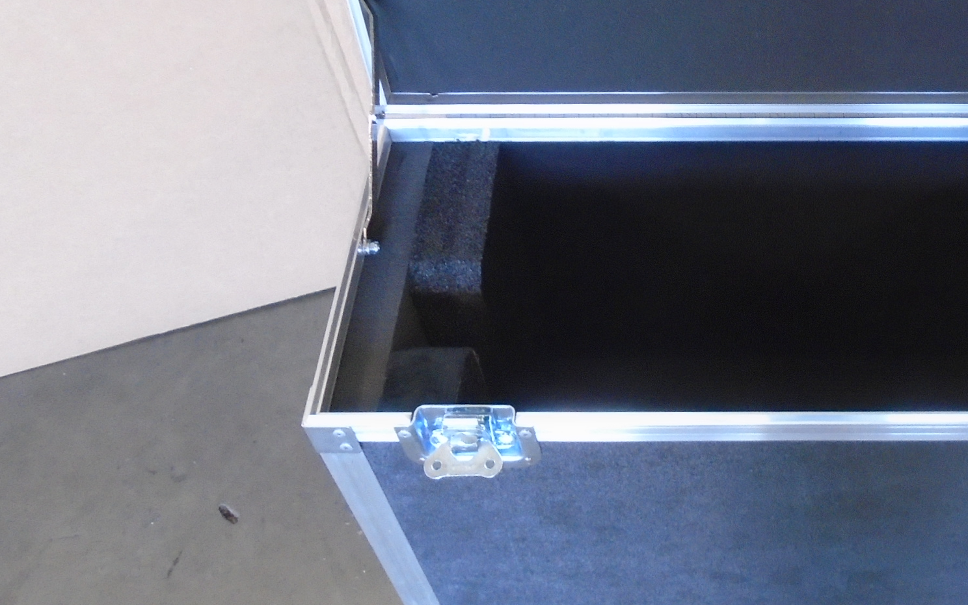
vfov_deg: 26.7
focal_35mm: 48
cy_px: 207
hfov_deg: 40.1
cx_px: 778
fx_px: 1266
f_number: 3.2
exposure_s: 1/13
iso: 400
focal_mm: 4.6
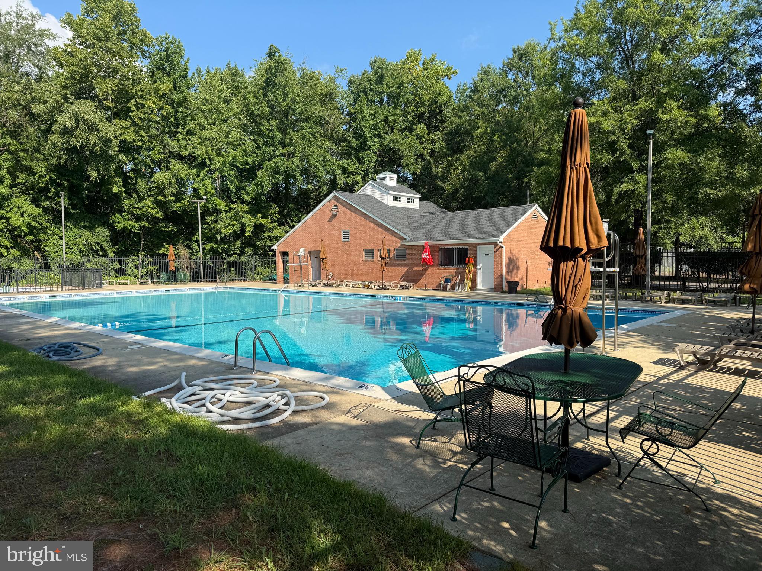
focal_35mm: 24
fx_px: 528
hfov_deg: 71.6
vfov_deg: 56.8
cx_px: 381
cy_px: 286
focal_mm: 6.76
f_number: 1.78
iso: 80
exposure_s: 1/2370
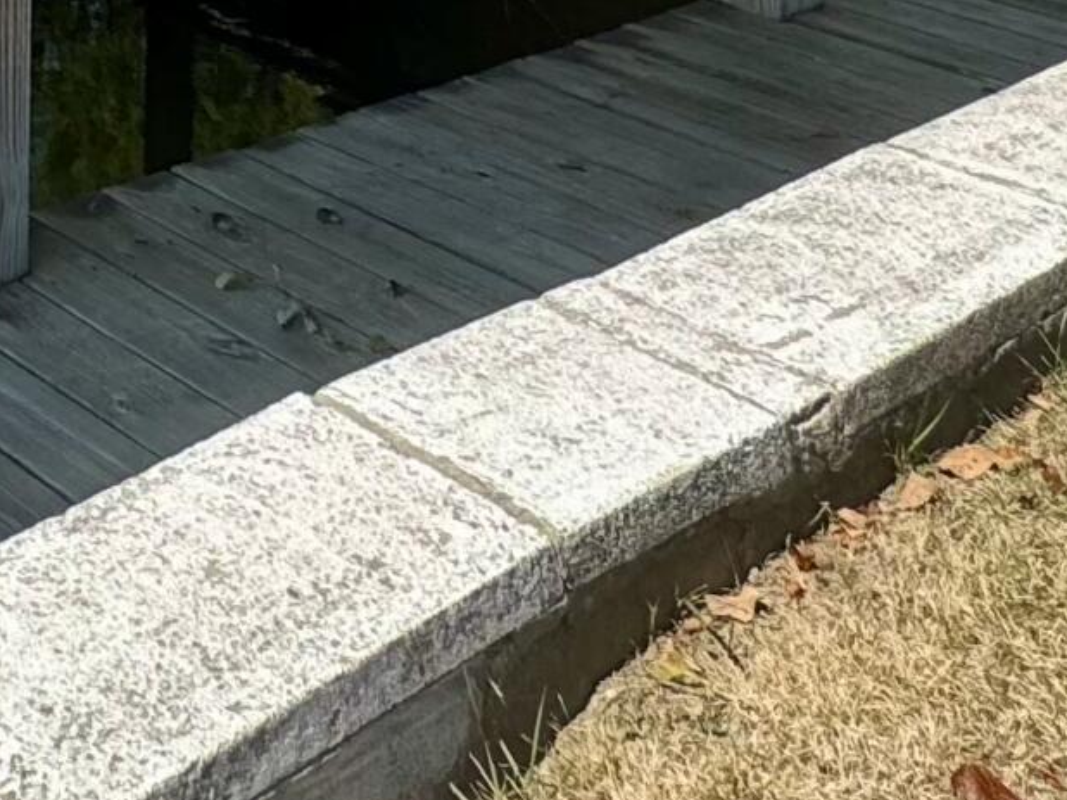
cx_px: -245
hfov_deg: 25.4
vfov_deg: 16.1
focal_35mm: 68
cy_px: -852
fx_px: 2095
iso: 50
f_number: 2.2
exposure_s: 1/1094
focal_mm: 2.22
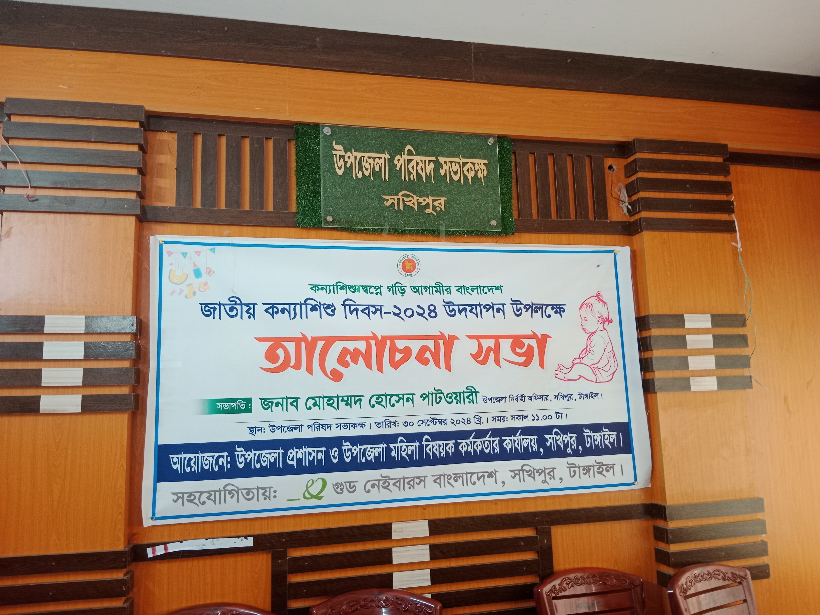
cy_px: 308
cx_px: 410
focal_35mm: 26
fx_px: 616
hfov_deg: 67.3
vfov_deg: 53.1
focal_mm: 3.96
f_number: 1.8
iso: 1253
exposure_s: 1/33.3
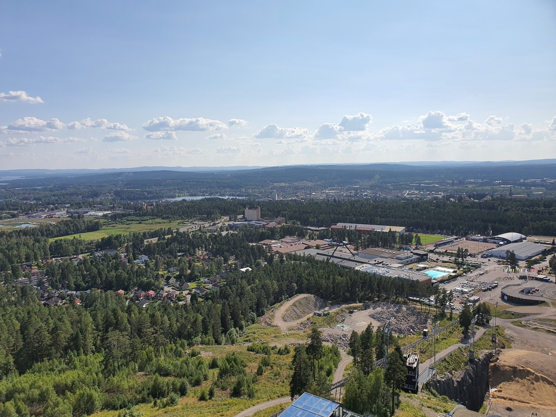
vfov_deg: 53.1
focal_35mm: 26
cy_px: 208
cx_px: 278
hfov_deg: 67.3
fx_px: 418
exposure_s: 1/2920
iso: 50
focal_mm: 4.3
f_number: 2.4
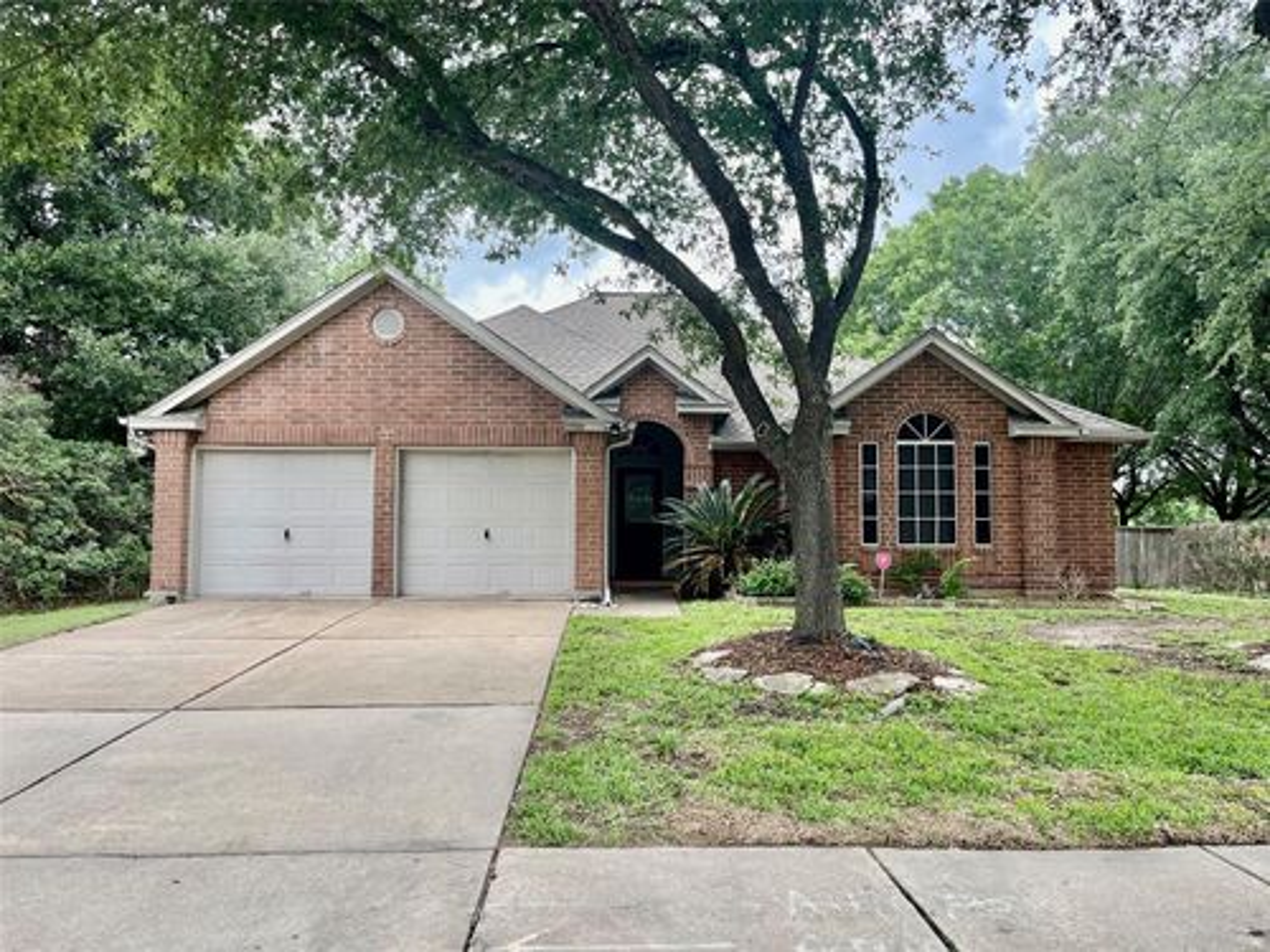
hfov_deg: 67.3
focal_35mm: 26
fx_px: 954
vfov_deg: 53.1
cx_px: 635
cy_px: 476
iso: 50
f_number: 1.6
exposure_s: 1/440
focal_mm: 5.1
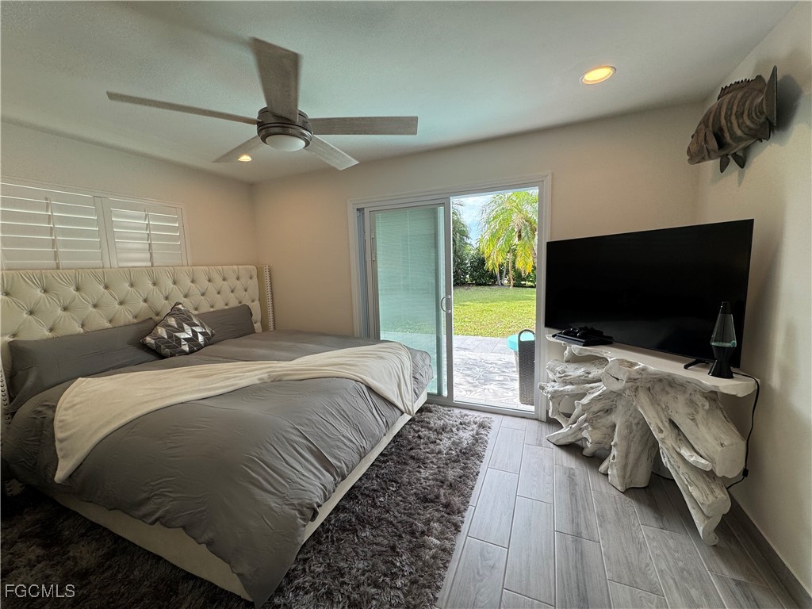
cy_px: 304
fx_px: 328
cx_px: 406
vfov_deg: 85.7
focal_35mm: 14
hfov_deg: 102.1
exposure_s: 1/325
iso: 40
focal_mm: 2.22
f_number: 2.2
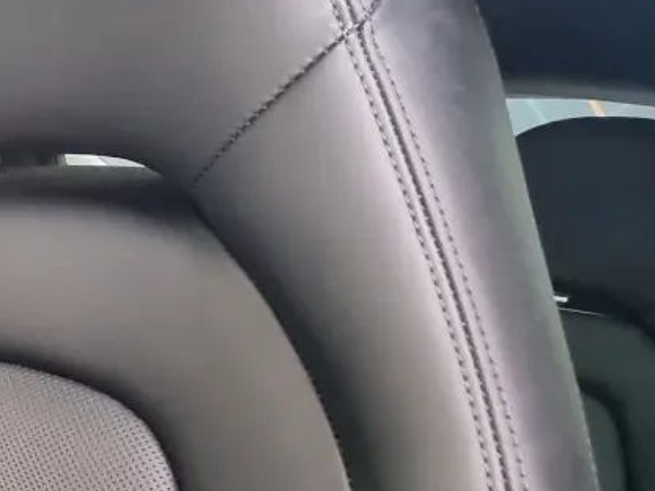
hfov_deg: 26.6
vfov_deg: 31.7
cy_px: 354
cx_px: -376
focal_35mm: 45
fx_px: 851
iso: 640
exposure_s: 1/25
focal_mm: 2.2
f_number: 2.2
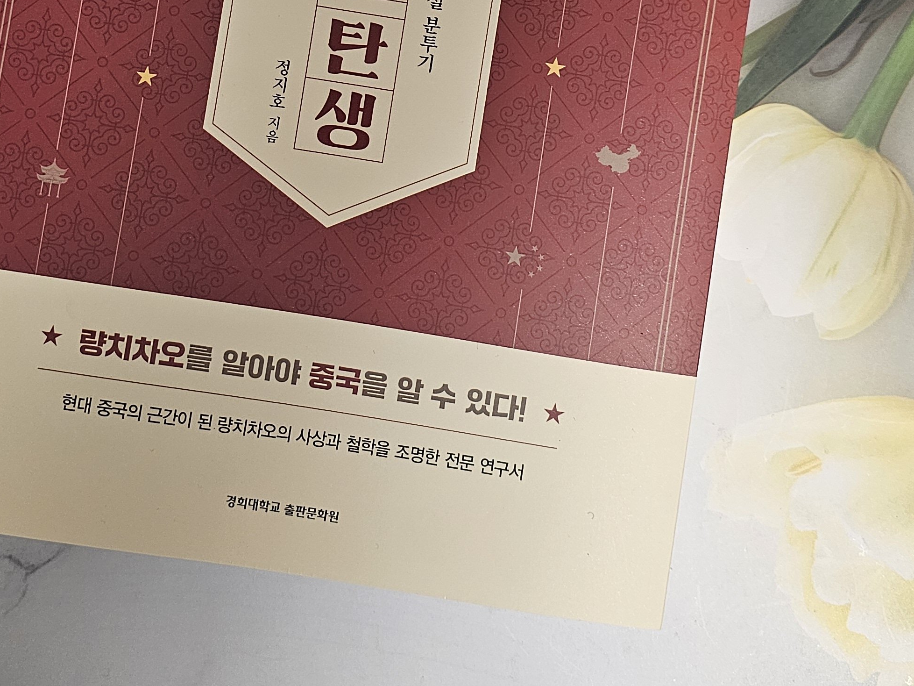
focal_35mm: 47
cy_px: 88
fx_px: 1241
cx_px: 390
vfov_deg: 29.8
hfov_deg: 40.3
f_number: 1.7
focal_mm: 6.3
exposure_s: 1/120
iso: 400
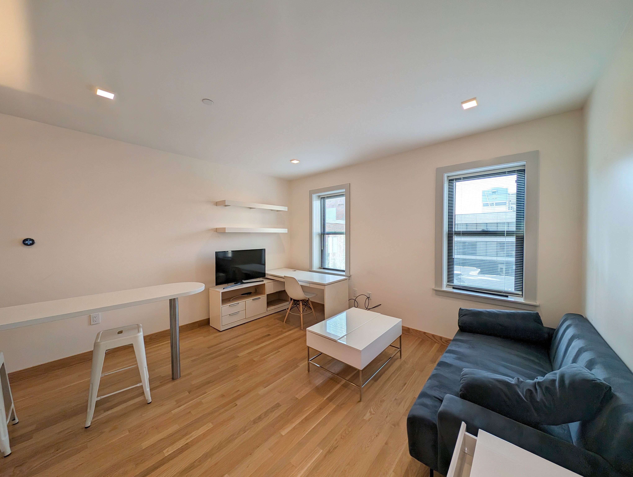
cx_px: 316
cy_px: 238
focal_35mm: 12
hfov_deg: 110.5
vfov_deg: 94.6
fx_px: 220
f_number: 1.95
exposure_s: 1/240
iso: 64
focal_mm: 2.23
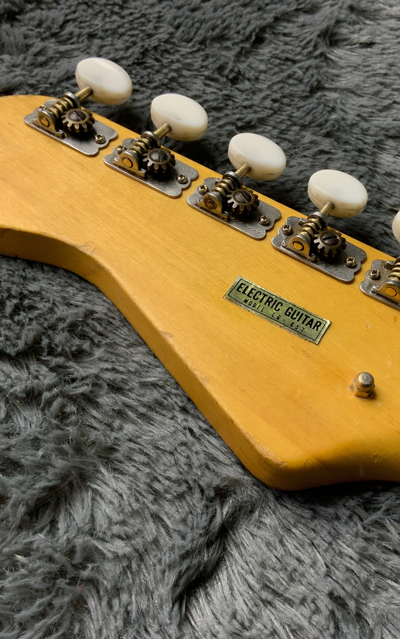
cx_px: 277
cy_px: 313
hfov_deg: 30.2
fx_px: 733
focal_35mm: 42
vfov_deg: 47.2
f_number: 1.8
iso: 64
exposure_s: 1/100
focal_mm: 3
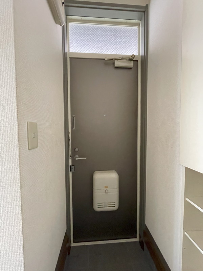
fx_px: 109
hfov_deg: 85.7
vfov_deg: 102.1
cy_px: 136
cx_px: 102
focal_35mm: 14
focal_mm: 1.55
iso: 1250
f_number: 2.4
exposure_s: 1/40
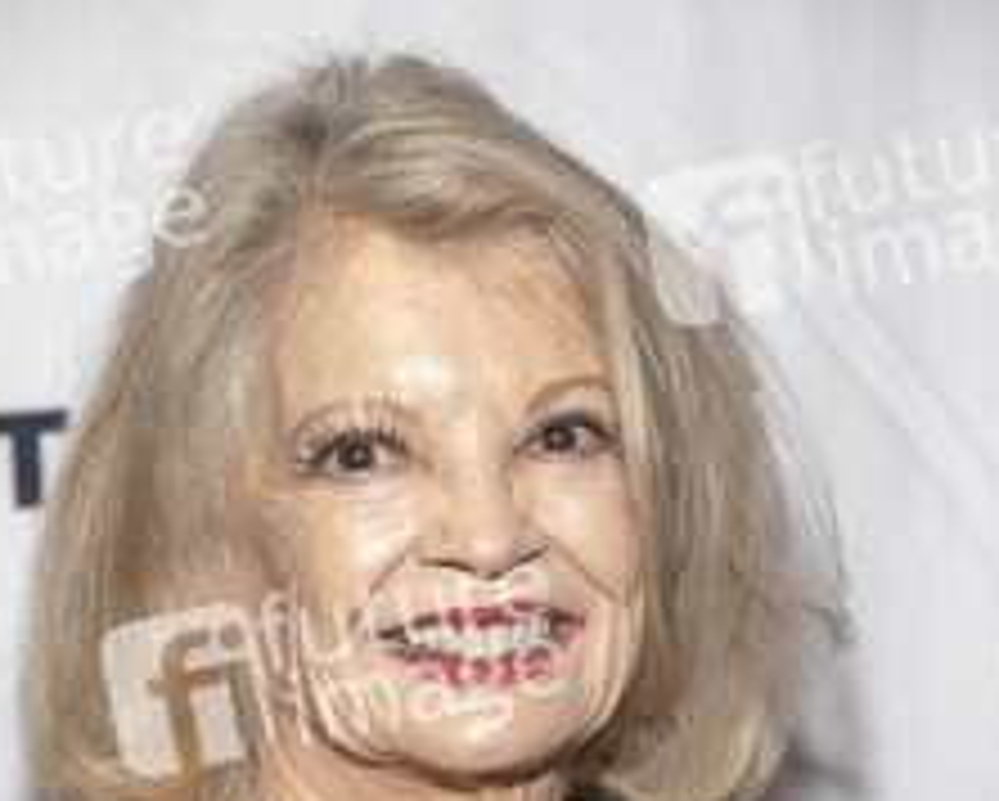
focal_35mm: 135
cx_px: 464
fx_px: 3995
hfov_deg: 14.3
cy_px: 896
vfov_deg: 11.3
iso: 800
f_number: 5.6
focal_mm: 80
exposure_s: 1/200
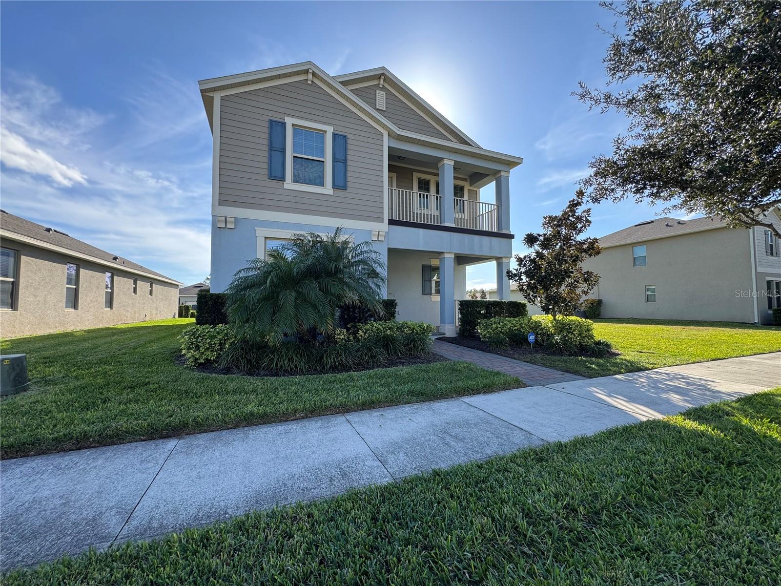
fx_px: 316
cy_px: 293
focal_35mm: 14
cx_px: 390
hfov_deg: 102.1
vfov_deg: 85.7
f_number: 2.2
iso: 40
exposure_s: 1/381
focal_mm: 2.22
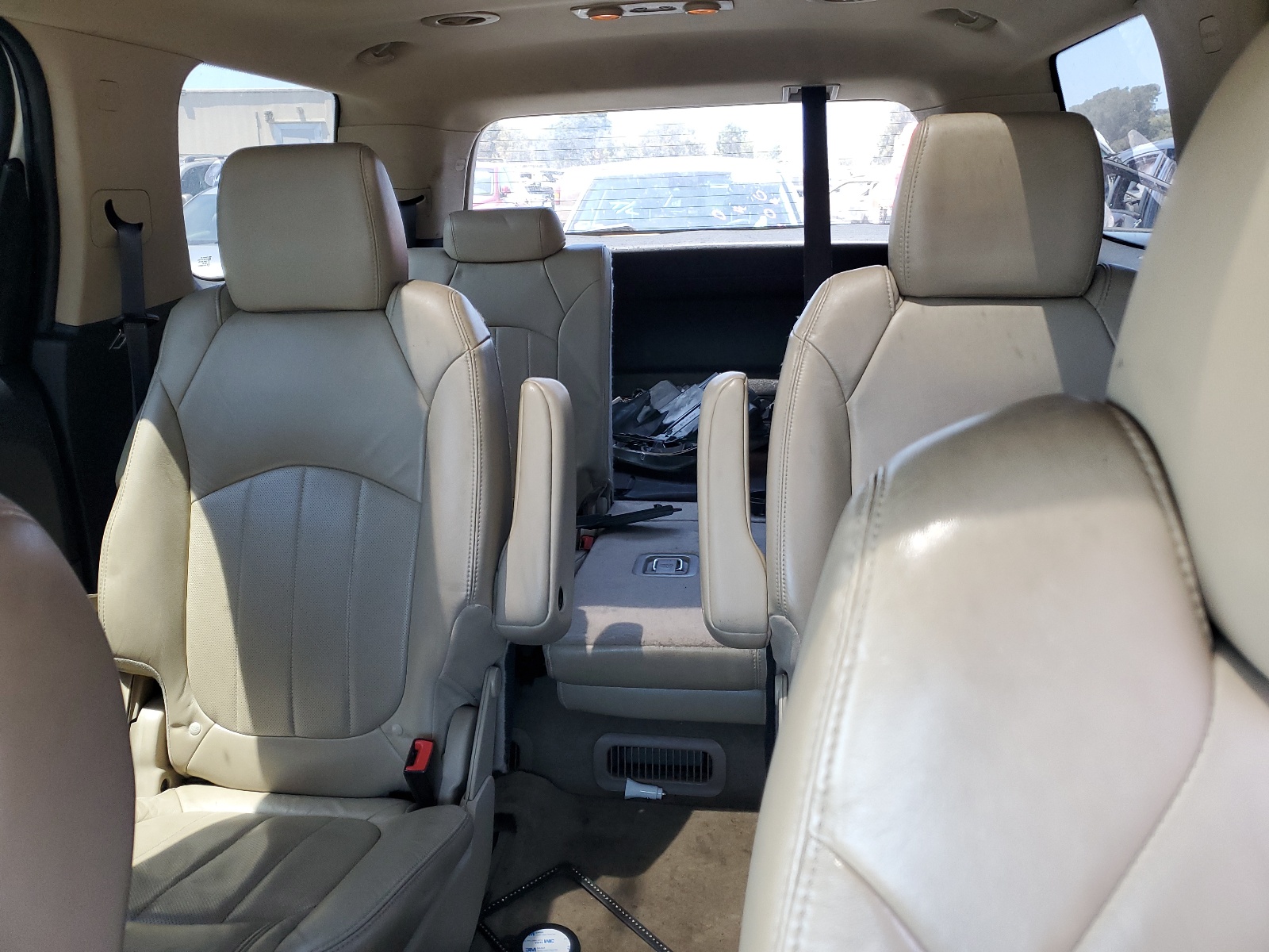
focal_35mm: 26
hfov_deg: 67.3
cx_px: 634
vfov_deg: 53.1
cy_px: 476
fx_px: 953
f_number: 1.5
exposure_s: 1/120
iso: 90
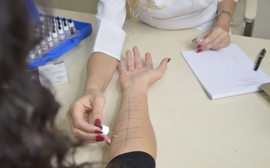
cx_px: 135
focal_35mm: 43
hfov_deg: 46.2
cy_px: 87
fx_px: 316
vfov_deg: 29.9
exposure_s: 1/40
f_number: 4
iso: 200
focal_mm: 28
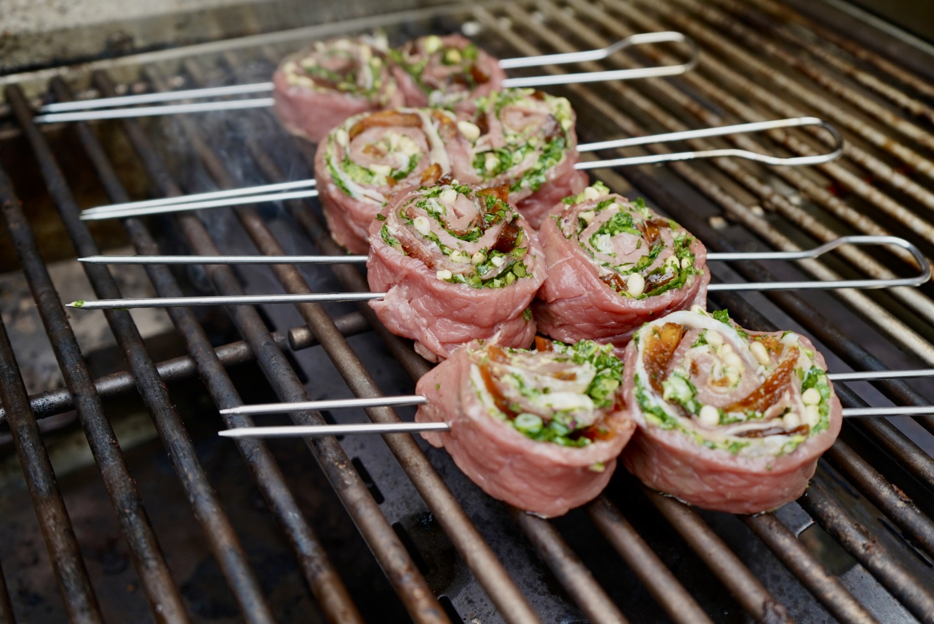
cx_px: 467
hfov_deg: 47.4
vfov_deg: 32.7
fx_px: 1064
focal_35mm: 41
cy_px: 312
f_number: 5
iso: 500
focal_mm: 41
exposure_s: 1/400
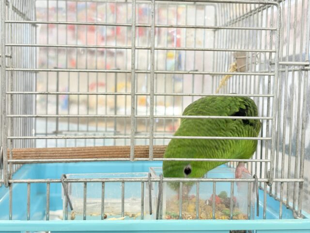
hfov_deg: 36.8
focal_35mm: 52
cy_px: 116
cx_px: 155
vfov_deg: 28.0
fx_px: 466
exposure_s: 1/50
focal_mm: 5.96
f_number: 1.6
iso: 64
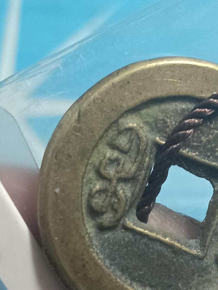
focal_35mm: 119
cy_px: 203
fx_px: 999
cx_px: 151
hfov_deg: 12.4
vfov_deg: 16.5
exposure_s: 1/33.3
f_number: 1.8
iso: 640
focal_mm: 3.98
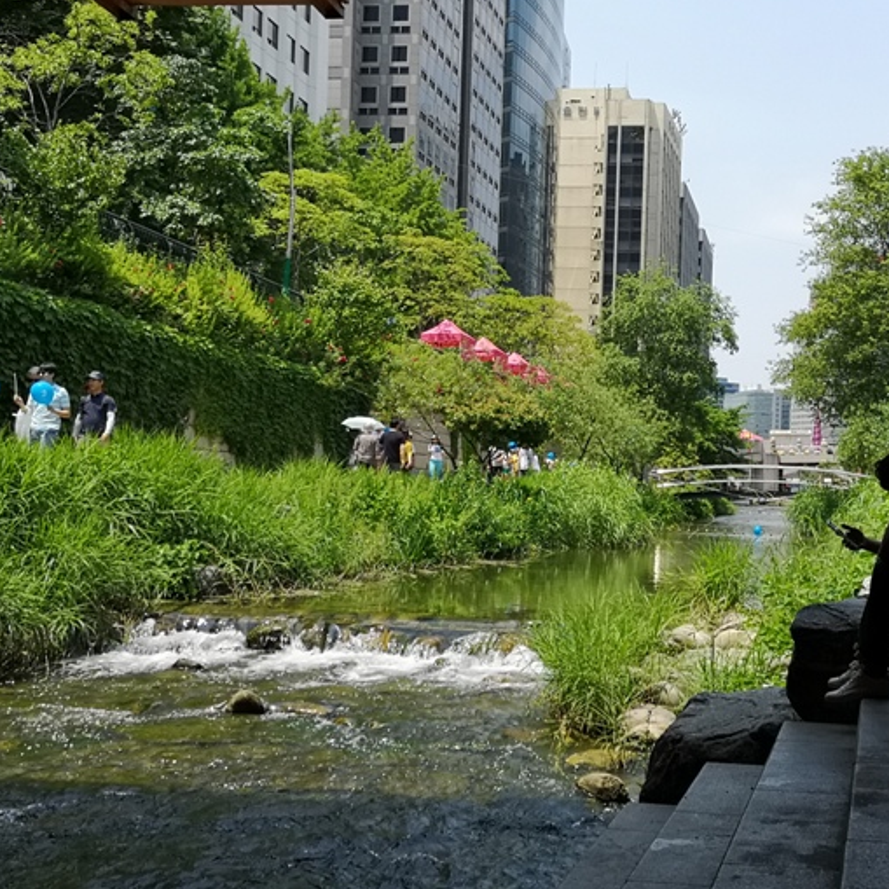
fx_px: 1453
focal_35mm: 50
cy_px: 456
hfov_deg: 33.7
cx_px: 594
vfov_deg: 34.0
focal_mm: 3.95
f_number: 1.8
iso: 50
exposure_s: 1/1344
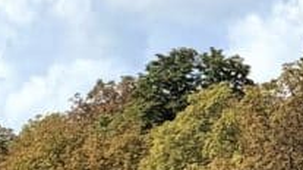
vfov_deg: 6.1
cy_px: 147
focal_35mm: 197
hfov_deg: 10.6
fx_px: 1581
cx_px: 427
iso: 25
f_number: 1.8
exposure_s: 1/1880
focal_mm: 4.25
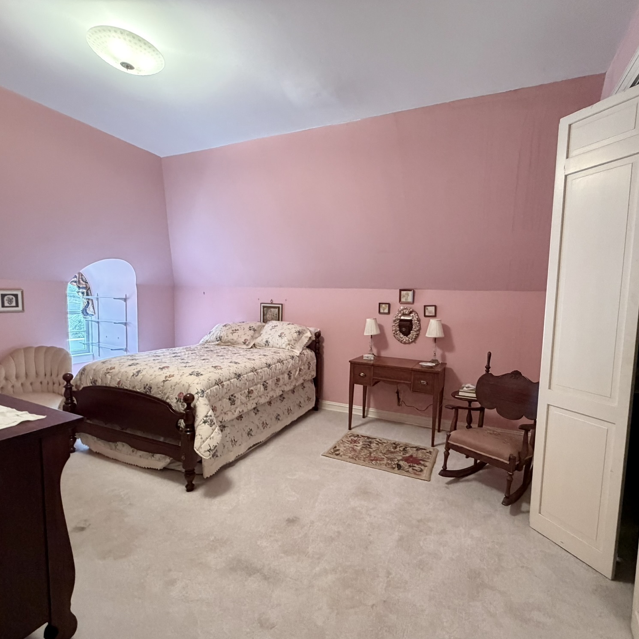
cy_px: 327
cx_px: 336
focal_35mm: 17
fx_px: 355
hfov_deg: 83.9
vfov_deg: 84.0
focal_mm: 2.22
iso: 500
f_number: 2.2
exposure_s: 1/60
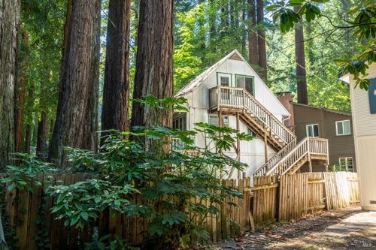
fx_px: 313
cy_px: 125
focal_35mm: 30
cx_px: 188
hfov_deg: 61.9
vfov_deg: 43.6
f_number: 9
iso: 250
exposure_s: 1/15
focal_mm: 30
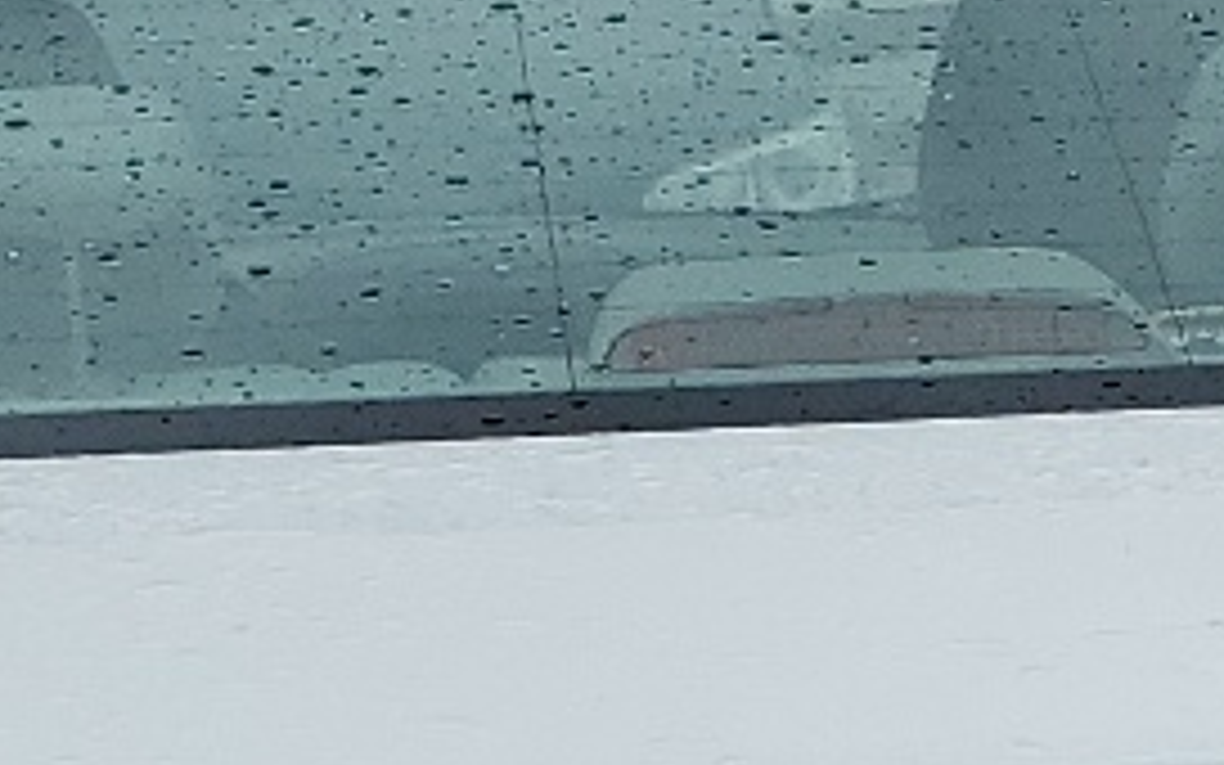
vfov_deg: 7.7
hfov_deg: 12.9
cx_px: 999
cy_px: 1575
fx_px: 5404
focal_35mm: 162
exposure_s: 1/10000
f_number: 1.5
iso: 50
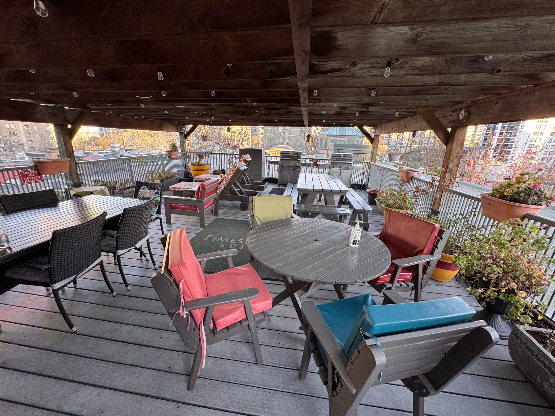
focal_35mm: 14
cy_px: 208
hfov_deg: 102.1
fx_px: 224
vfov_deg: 85.7
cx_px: 278
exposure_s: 1/99
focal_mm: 2.22
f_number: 2.2
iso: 200
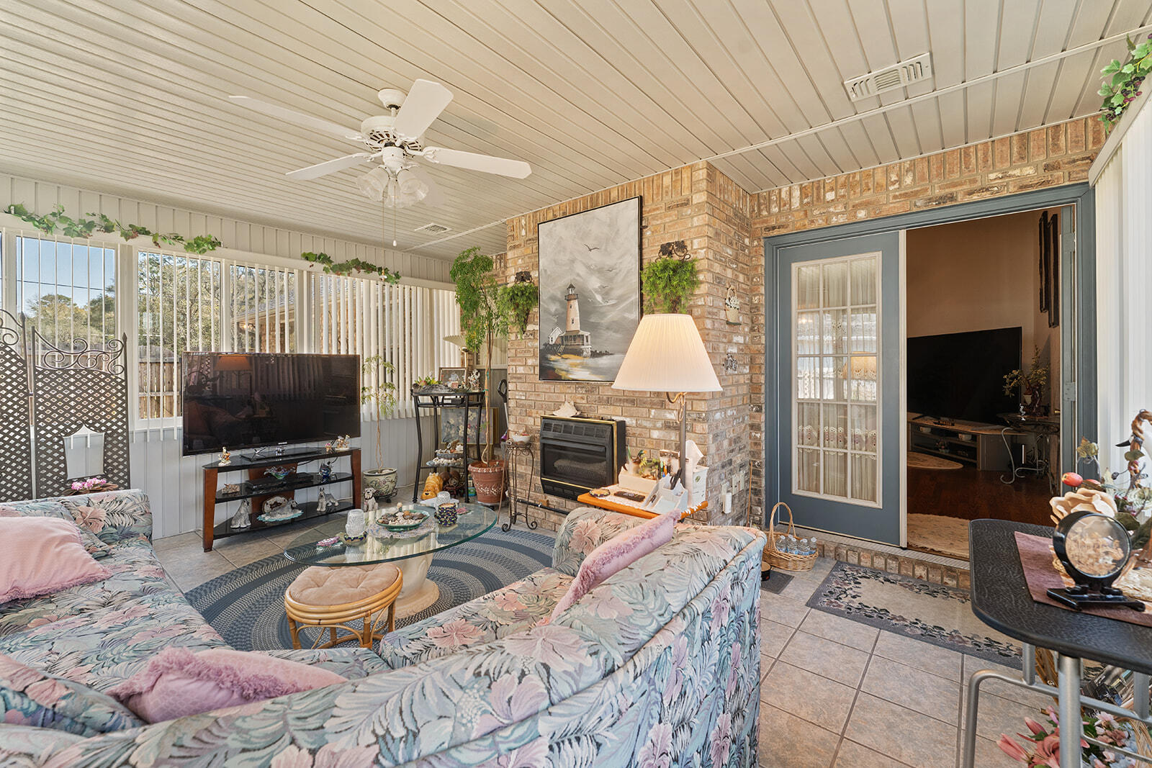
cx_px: 576
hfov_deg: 104.2
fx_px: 448
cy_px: 384
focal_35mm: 14
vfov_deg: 81.2
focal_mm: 14
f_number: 6.3
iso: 640
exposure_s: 1/13
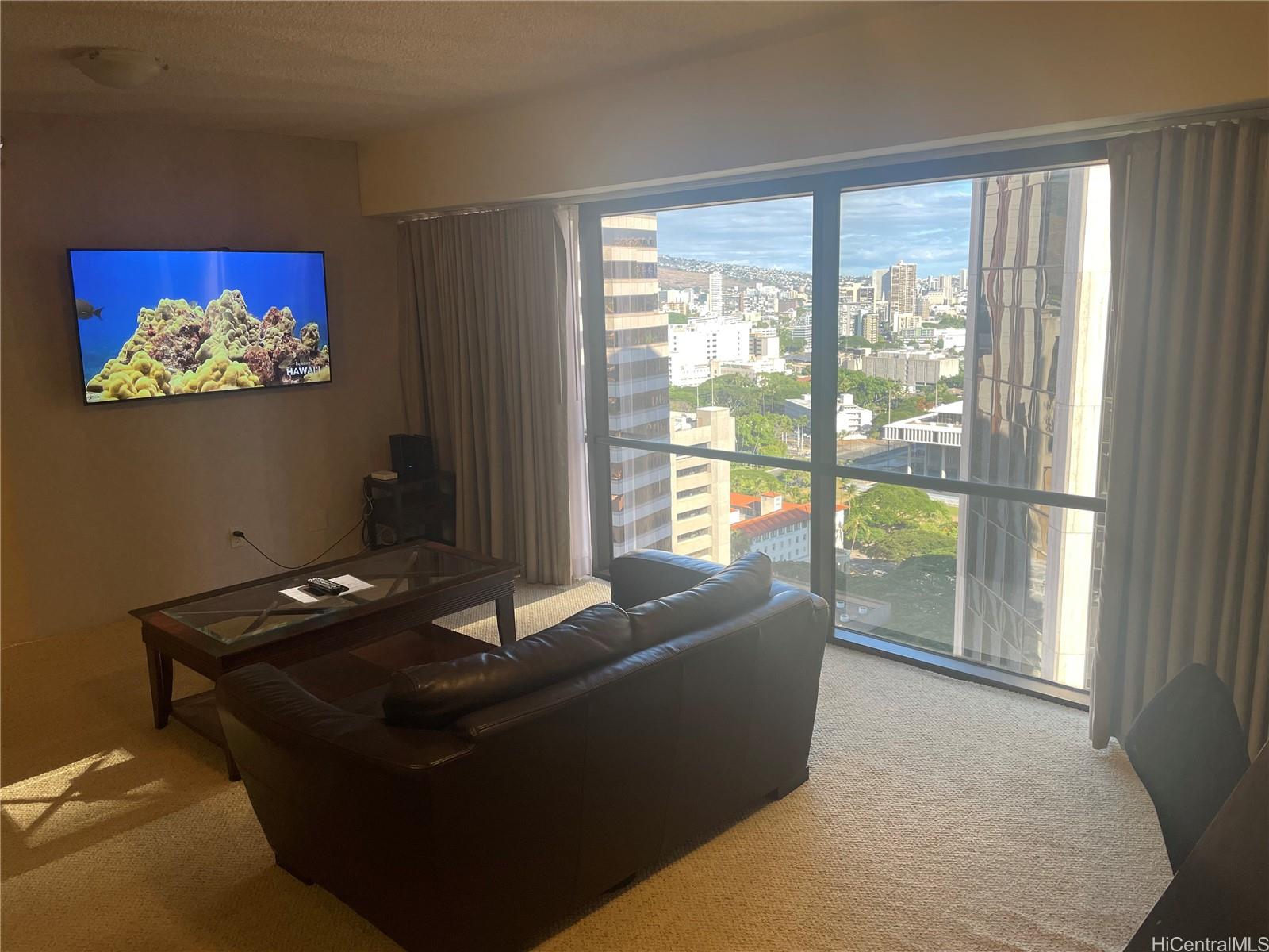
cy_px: 476
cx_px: 634
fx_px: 953
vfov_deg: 53.1
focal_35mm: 26
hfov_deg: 67.3
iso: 100
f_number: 1.6
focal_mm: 4.2
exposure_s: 1/120
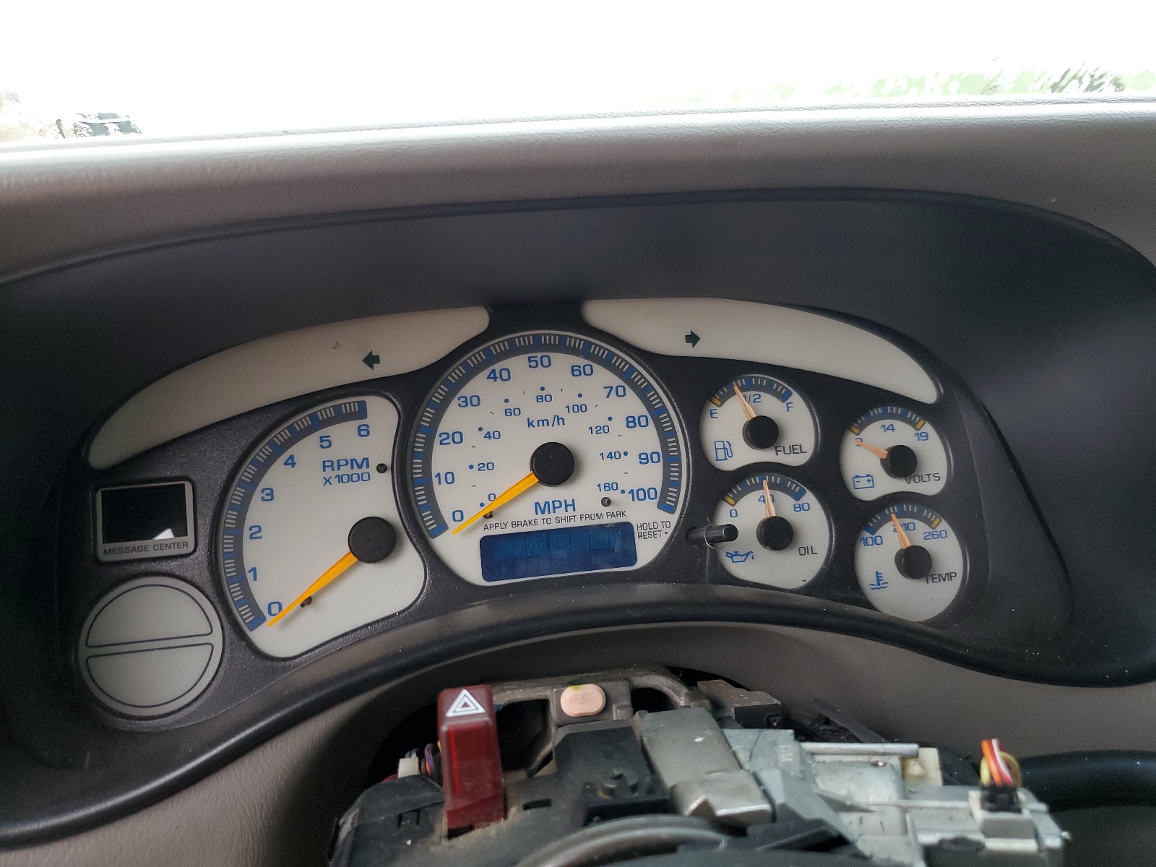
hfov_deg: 67.3
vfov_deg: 53.1
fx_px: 868
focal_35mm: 26
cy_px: 434
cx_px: 578
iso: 87
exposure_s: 1/60.2
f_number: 1.5
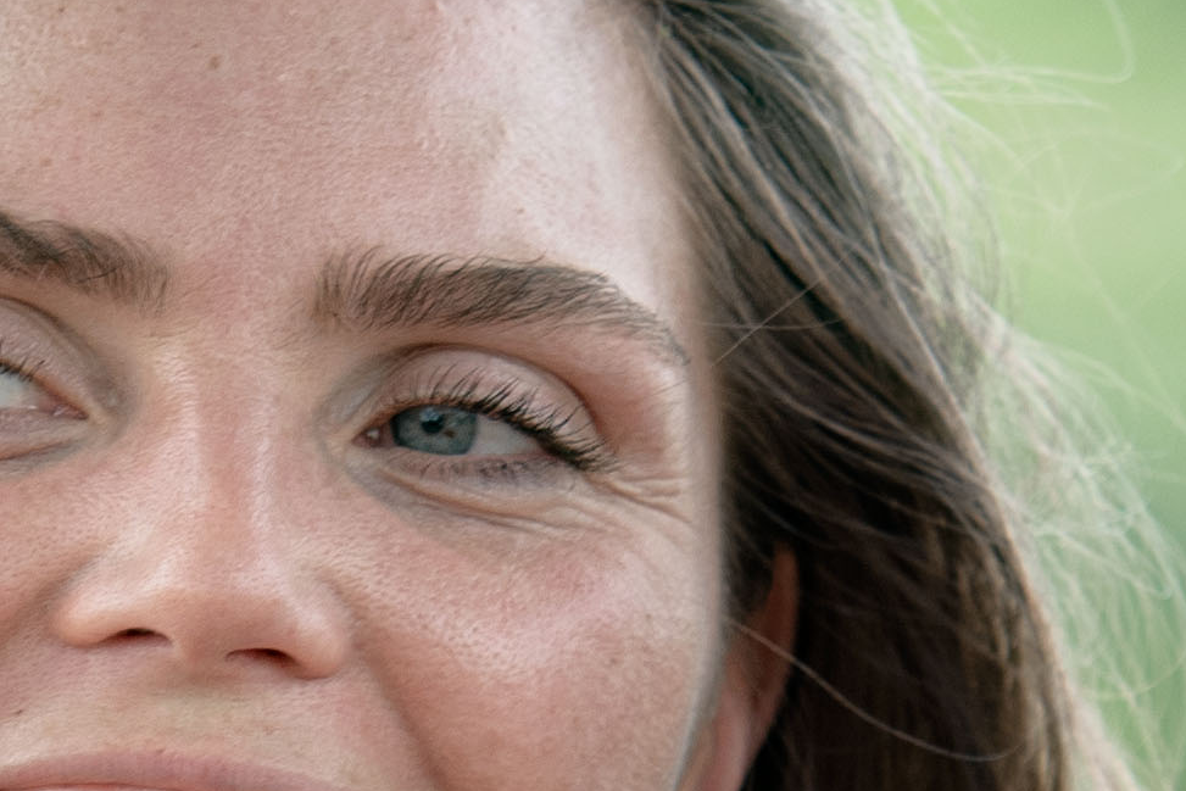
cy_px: 951
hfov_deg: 2.5
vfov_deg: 1.6
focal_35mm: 835
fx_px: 27511
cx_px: 117
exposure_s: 1/200
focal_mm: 135
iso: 100
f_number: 3.5
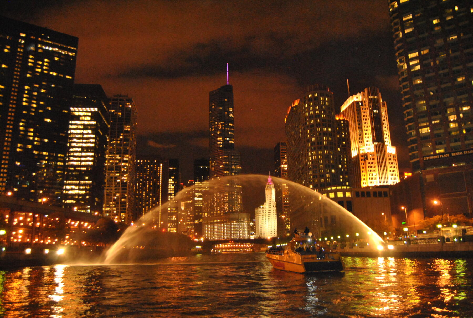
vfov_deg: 45.9
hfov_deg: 64.4
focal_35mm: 28
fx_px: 375
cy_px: 159
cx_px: 236
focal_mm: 19
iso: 1600
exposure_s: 1/13
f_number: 3.5
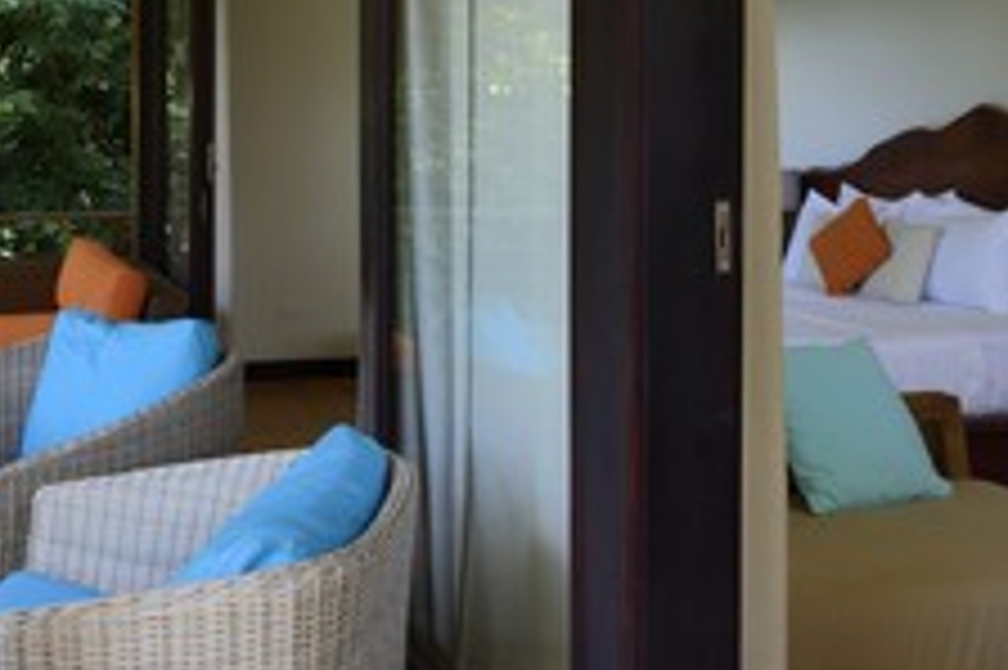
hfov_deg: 42.1
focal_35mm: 45
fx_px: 1259
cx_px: 234
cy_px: 121
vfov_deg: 29.1
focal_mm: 24
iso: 400
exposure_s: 1/40
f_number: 8
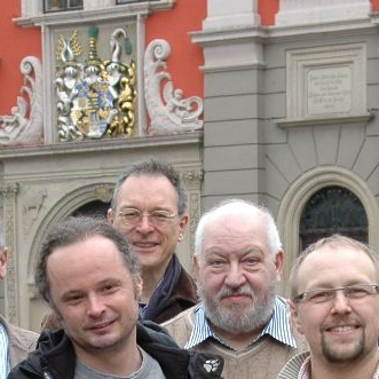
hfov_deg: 10.8
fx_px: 2007
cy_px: 468
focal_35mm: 162
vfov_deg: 10.6
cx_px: 205
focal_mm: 28
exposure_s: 1/125
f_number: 5.6
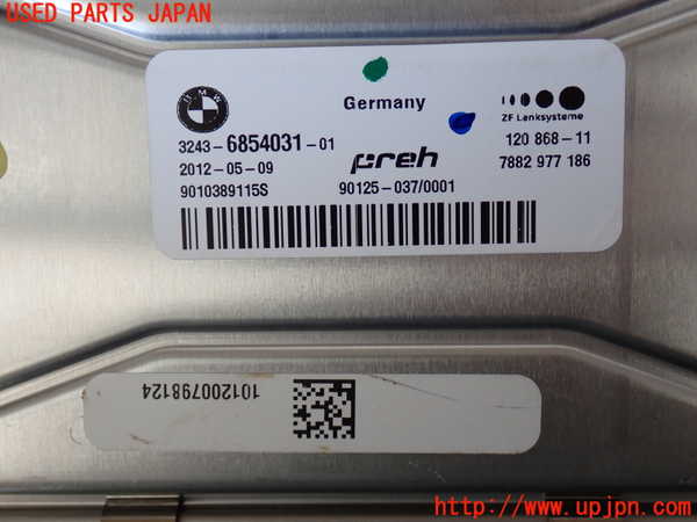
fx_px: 886
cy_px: 261
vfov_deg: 32.9
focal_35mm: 44
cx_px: 348
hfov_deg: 42.9
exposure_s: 1/60
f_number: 2.9
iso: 200
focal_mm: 7.84
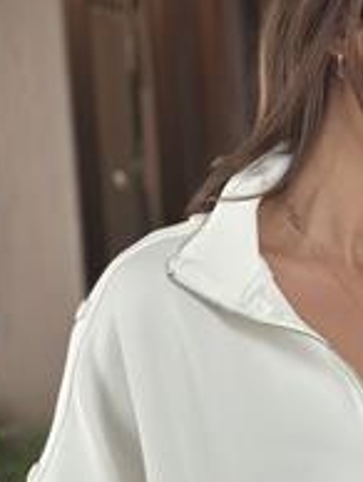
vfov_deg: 15.6
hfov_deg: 11.7
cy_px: 425
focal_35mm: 125
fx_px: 1744
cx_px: 398
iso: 400
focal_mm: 6.86
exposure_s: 1/40
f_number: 1.78
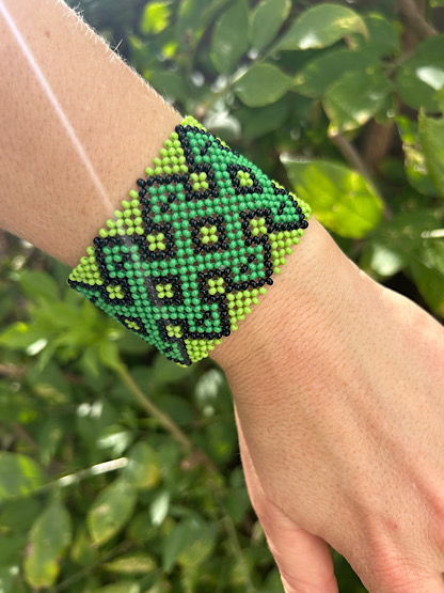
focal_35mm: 26
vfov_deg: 67.3
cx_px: 222
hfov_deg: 53.0
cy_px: 296
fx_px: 445
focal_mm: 5.7
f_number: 1.5
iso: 50
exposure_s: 1/1511
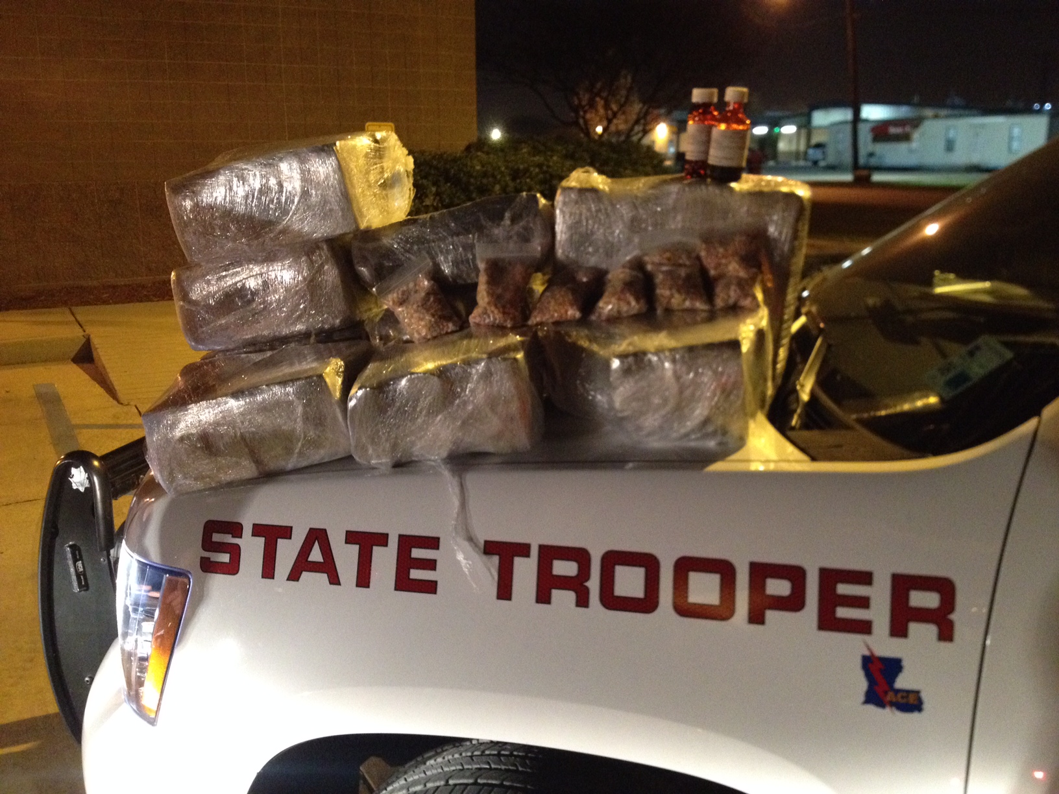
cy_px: 397
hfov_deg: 52.6
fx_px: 1071
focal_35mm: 35
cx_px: 530
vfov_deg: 40.7
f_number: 2.4
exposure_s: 1/15
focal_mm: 4.28
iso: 500
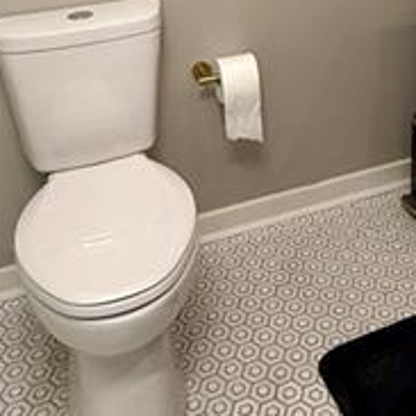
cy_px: -48
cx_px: 348
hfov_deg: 31.7
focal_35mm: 52
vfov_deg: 29.4
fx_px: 707
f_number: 2.2
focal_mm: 2.22
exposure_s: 1/60
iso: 250
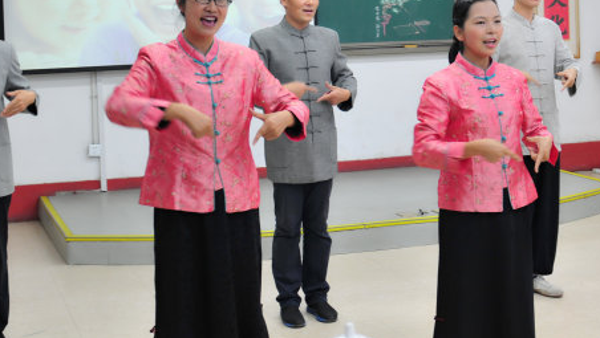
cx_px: 342
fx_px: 1067
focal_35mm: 67
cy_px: 54
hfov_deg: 31.4
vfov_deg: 17.8
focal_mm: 28
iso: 200
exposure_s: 1/40
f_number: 3.2
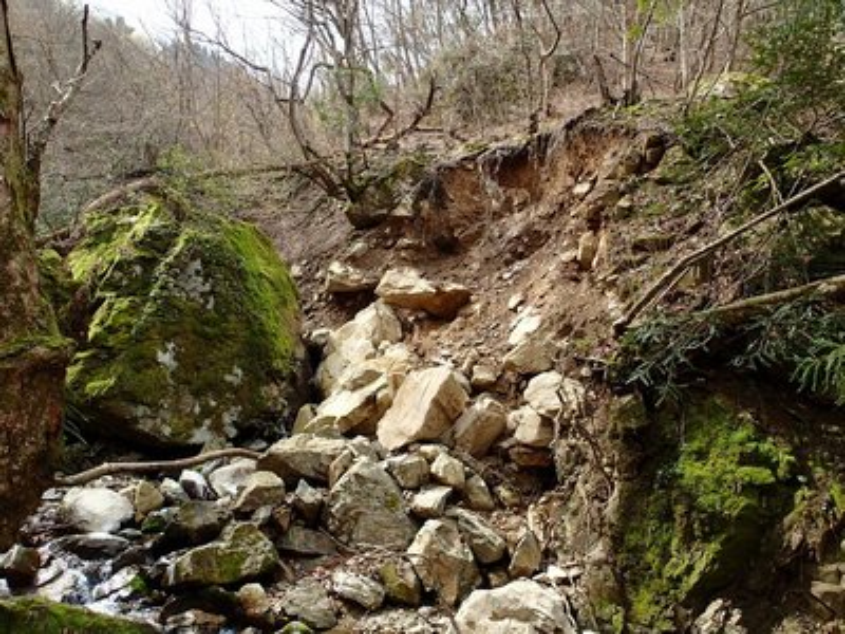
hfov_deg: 69.4
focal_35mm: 25
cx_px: 422
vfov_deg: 54.9
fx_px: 610
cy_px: 317
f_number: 2.8
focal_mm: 4.5
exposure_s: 1/320
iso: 100
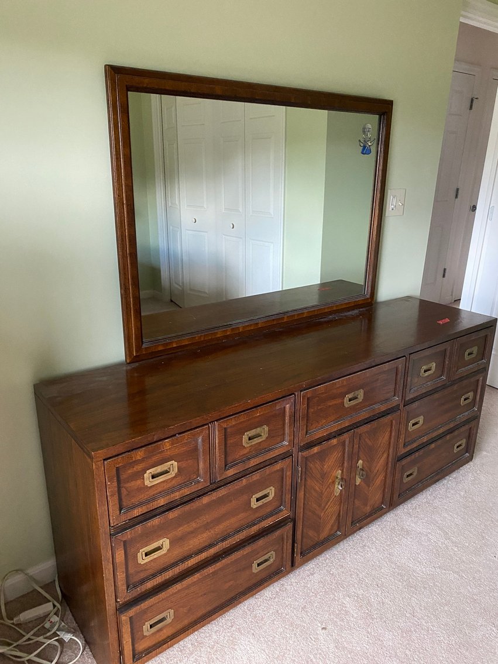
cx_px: 249
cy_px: 332
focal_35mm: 26
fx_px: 499
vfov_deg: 67.3
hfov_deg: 53.1
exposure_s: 1/60
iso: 500
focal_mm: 4.25
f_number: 1.8
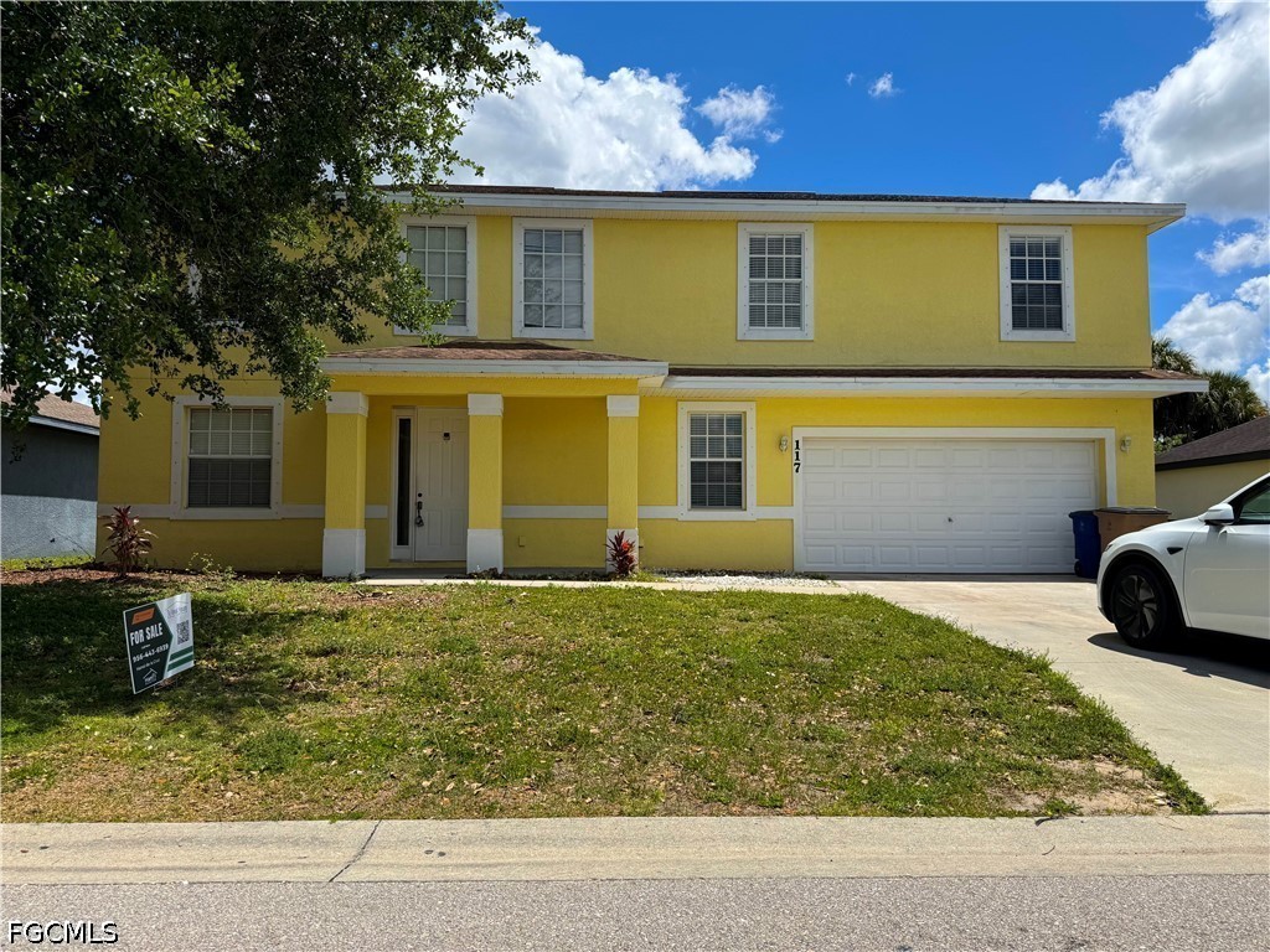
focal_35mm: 24
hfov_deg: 71.6
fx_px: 881
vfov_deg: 56.8
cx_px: 635
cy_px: 476
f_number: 1.78
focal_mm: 6.76
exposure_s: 1/6410
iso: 80
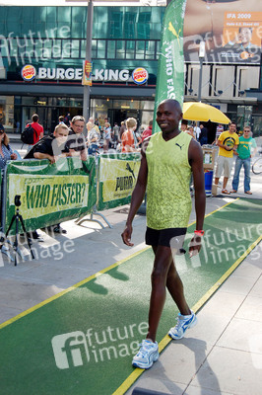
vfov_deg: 37.9
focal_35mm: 52
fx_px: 574
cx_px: 131
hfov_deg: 25.7
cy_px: 198
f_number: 6.3
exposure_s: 1/160
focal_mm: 35
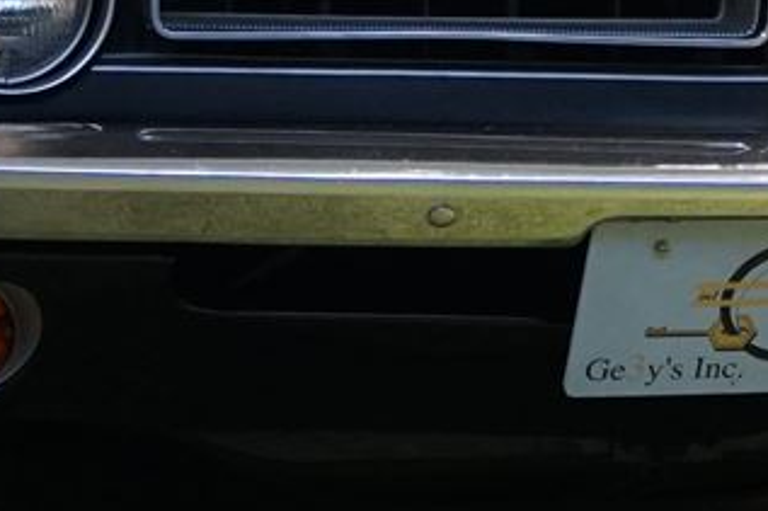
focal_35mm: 363
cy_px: -229
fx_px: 7740
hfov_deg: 5.7
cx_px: 315
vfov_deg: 3.8
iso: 800
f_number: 4
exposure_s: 1/100
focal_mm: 60
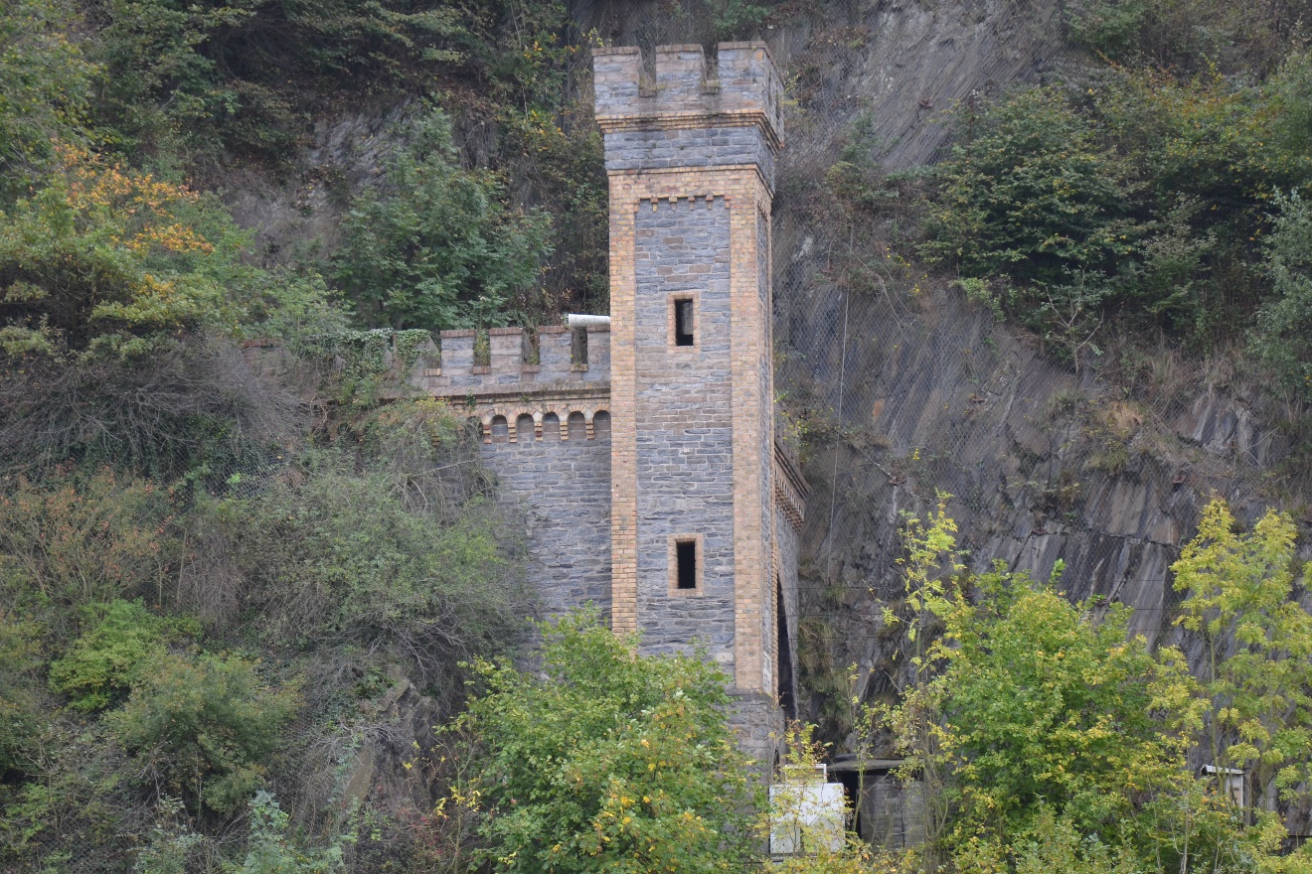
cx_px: 674
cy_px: 380
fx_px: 4628
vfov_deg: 10.8
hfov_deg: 16.1
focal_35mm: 127
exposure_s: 1/125
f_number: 5.6
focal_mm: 70
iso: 220
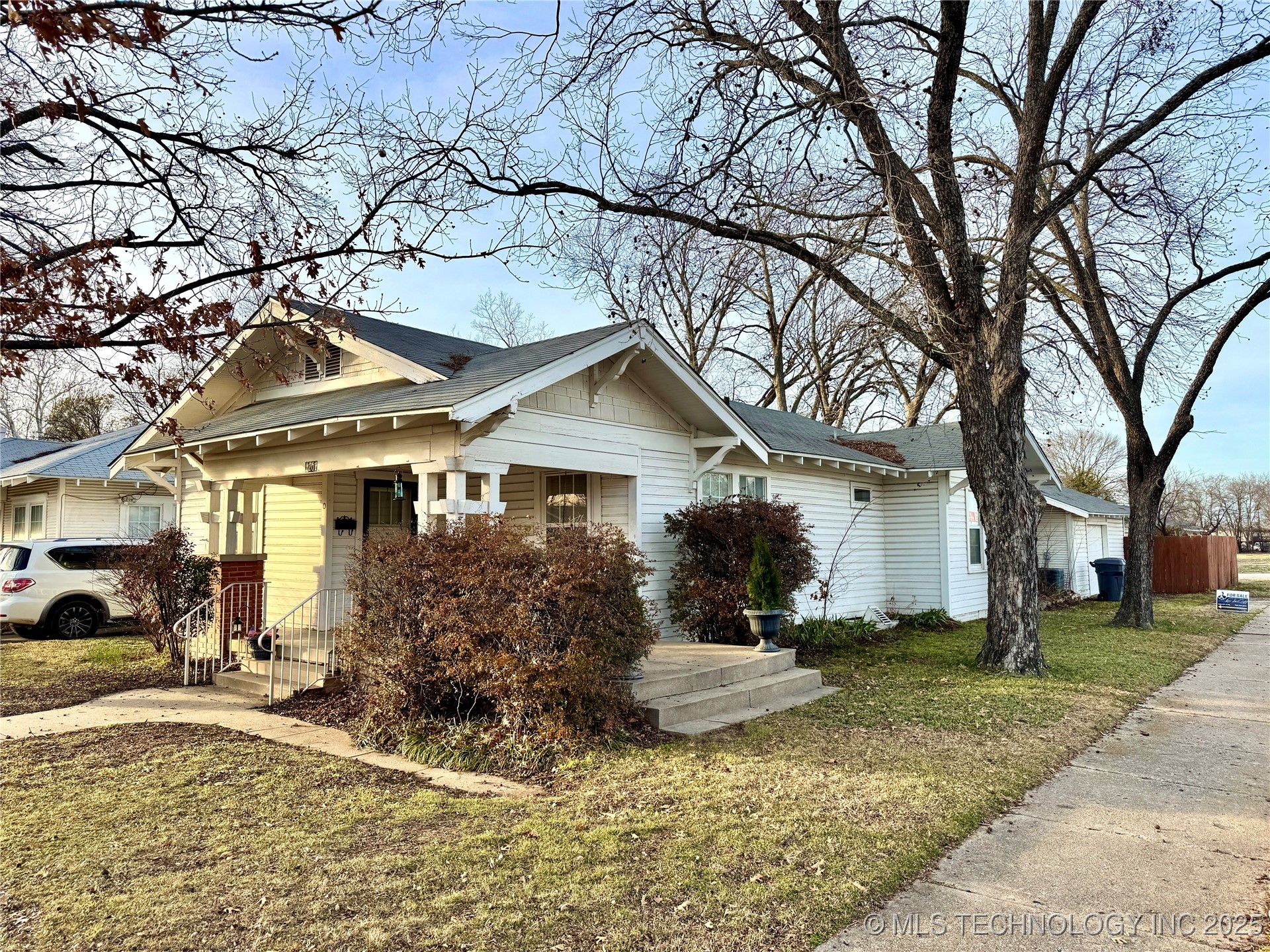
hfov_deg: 71.6
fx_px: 881
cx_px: 635
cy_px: 476
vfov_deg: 56.8
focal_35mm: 24
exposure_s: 1/1366
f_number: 1.78
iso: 80
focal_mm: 6.76
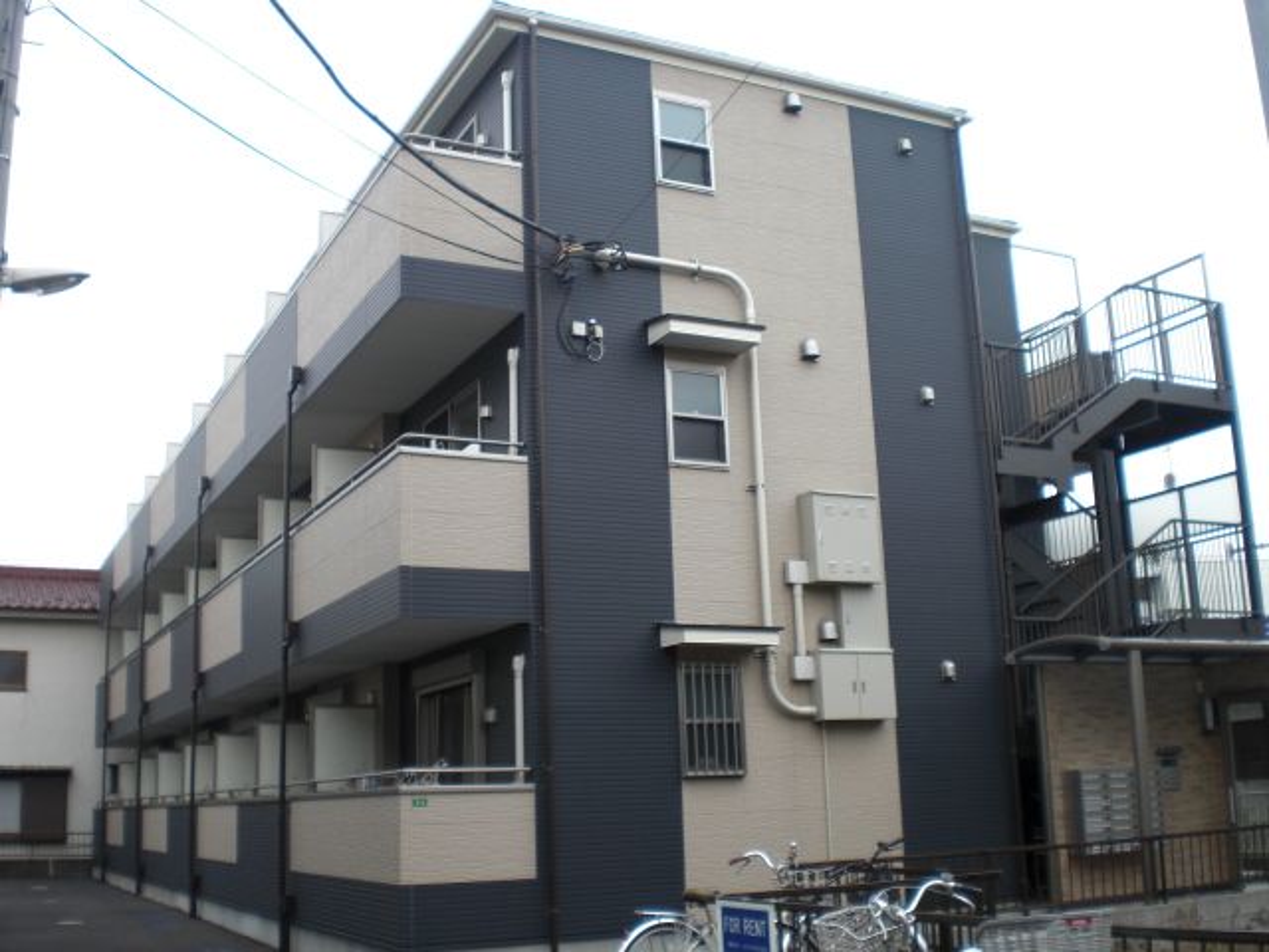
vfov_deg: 37.7
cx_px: 634
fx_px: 1393
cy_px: 476
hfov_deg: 49.0
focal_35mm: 38
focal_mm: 6.3
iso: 64
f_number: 3.1
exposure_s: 1/125
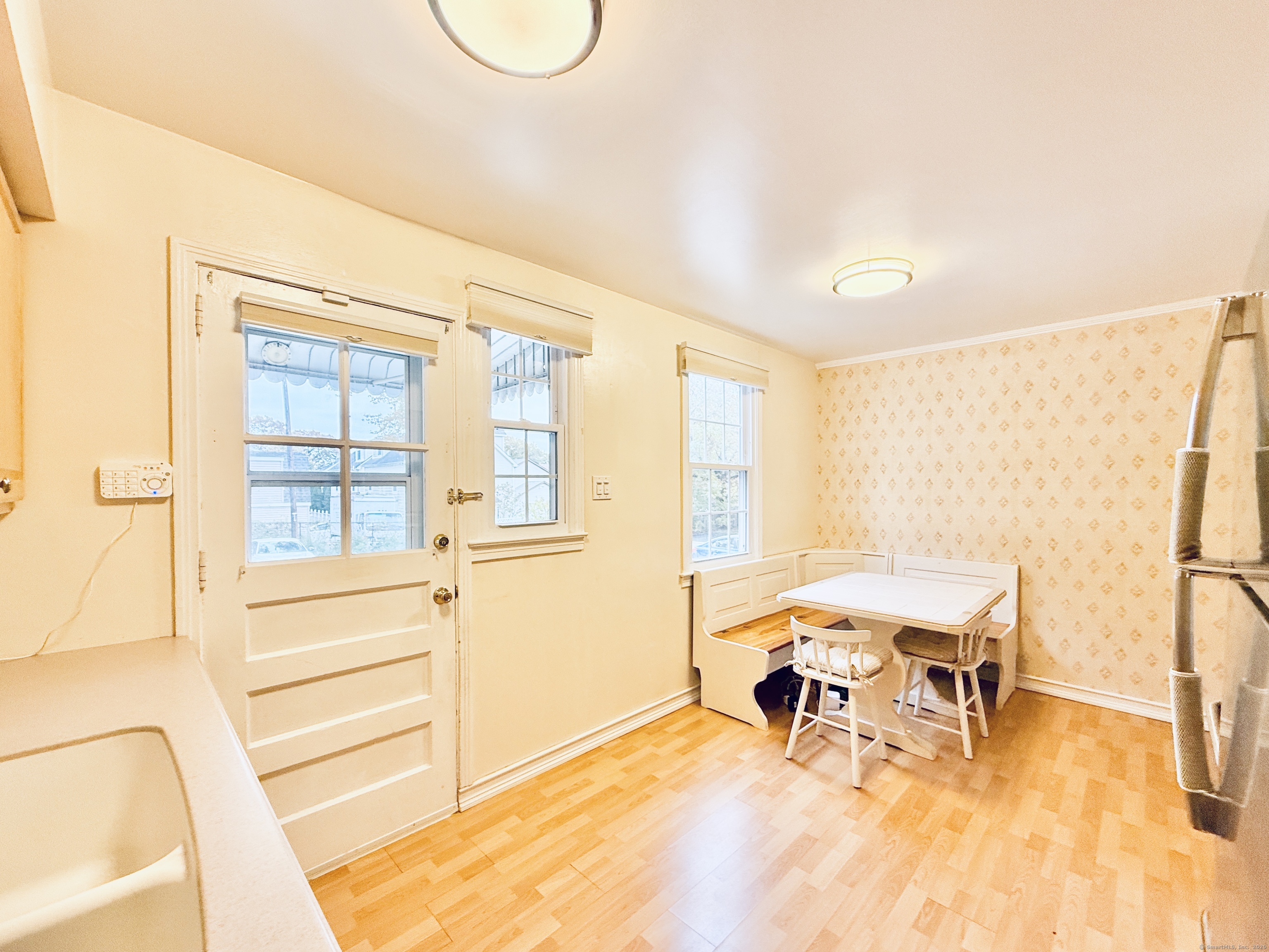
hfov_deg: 102.1
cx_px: 634
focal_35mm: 14
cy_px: 476
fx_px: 513
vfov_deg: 85.7
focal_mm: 2.22
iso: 125
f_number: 2.2
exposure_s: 1/99
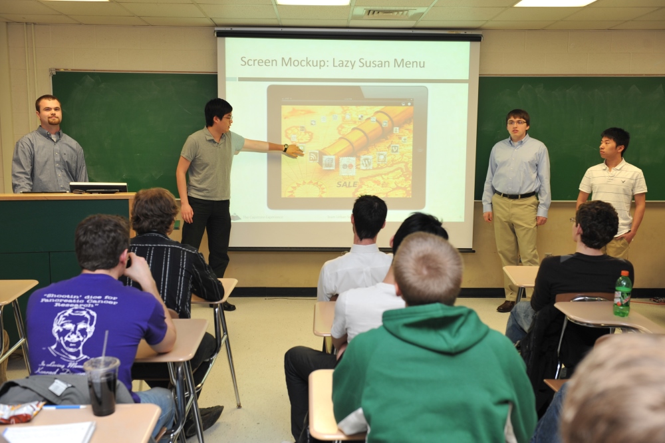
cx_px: 332
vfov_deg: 35.0
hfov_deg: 50.7
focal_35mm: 38
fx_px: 702
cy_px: 222
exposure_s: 1/60
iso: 450
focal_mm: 38
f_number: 5
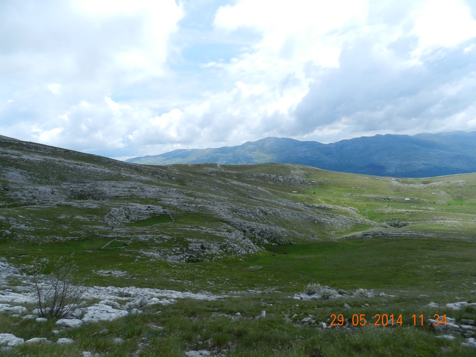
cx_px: 238
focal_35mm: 23
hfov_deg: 73.9
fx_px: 316
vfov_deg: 58.9
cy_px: 178
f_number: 4
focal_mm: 4
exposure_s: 1/1000
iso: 160
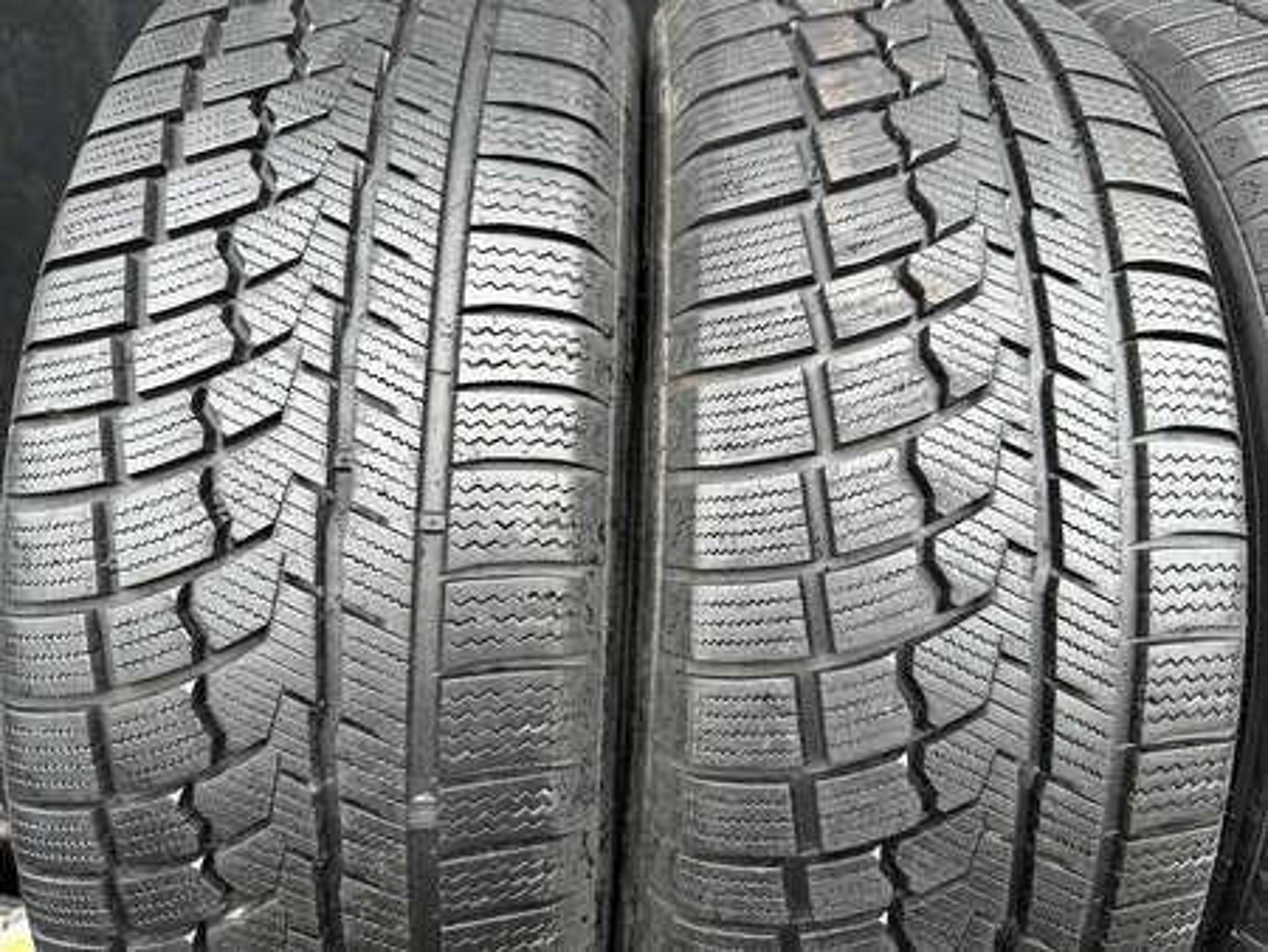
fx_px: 880
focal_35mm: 24
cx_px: 634
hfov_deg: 71.6
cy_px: 476
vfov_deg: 56.9
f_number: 1.78
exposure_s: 1/121
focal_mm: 6.86
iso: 125
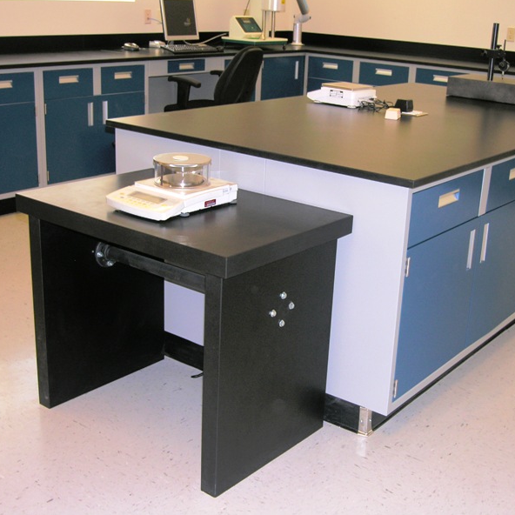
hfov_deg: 36.0
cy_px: 254
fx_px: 791
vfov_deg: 36.1
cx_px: 301
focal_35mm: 47
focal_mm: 10
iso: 55
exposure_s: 1/60.1
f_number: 3.2
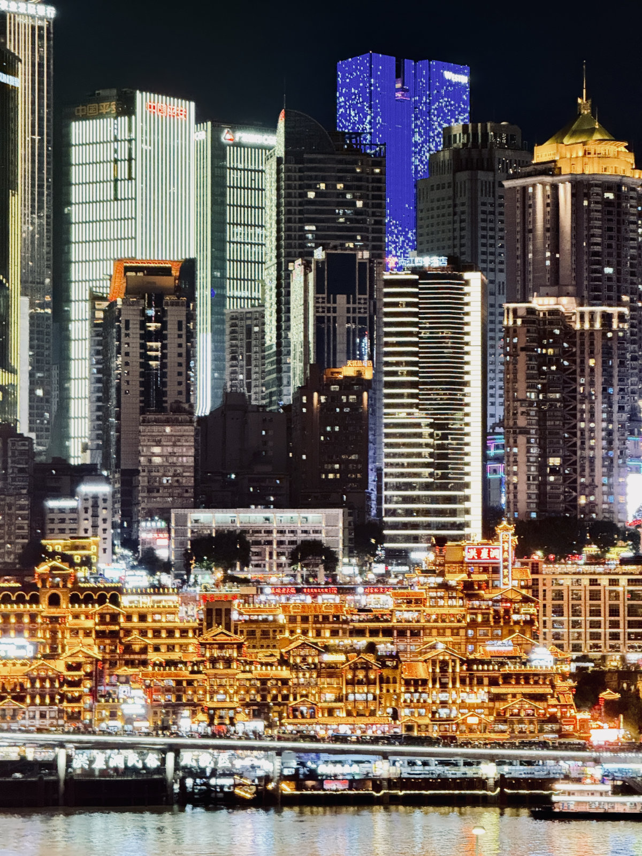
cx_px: 321
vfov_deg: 16.4
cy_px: 428
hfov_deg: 12.3
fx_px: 2967
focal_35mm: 120
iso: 1600
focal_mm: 15.7
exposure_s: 1/20
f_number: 2.8
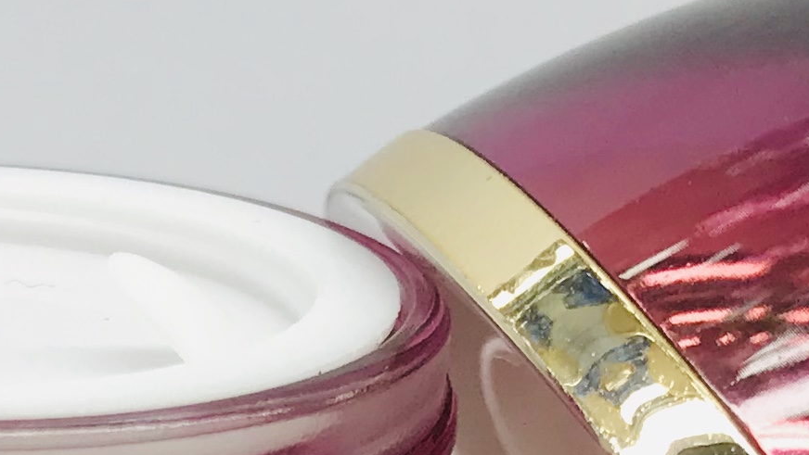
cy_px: 968
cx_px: 122
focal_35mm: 141
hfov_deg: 15.1
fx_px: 3025
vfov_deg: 8.1
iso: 20
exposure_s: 1/219
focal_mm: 3.99
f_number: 1.8
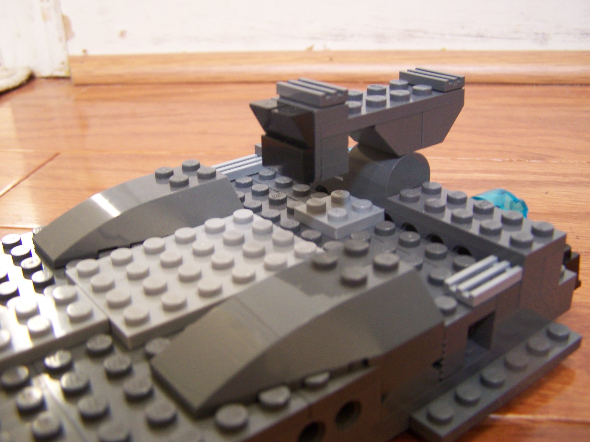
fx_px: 648
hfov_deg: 49.0
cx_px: 295
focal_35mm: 38
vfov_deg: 37.7
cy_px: 221
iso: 160
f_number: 2.8
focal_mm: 6.3
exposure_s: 1/8
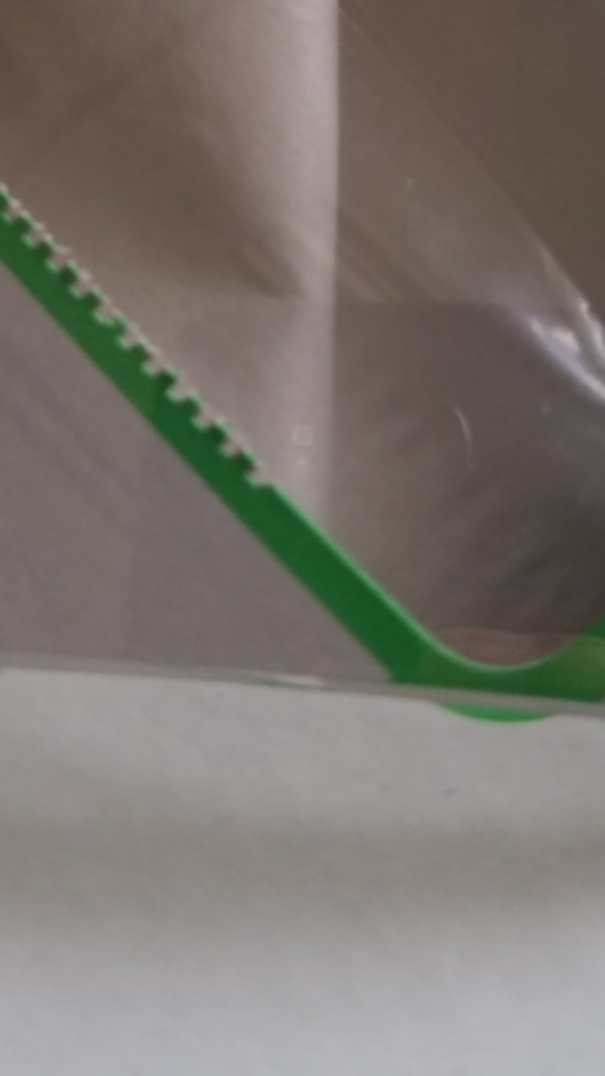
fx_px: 1912
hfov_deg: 18.0
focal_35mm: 67
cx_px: 333
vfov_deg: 27.9
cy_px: -180
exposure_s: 1/50
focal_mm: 4.2
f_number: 1.7
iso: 80
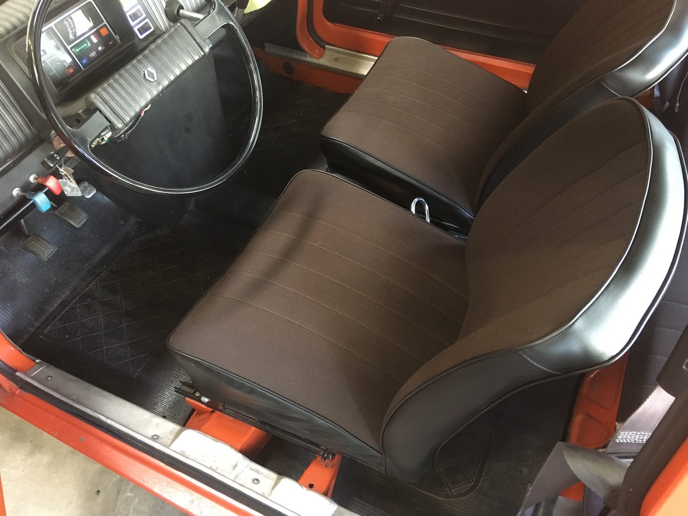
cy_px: 258
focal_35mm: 29
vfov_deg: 48.2
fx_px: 576
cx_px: 344
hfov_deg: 61.7
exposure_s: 1/17
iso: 250
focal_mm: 4.15
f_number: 2.2
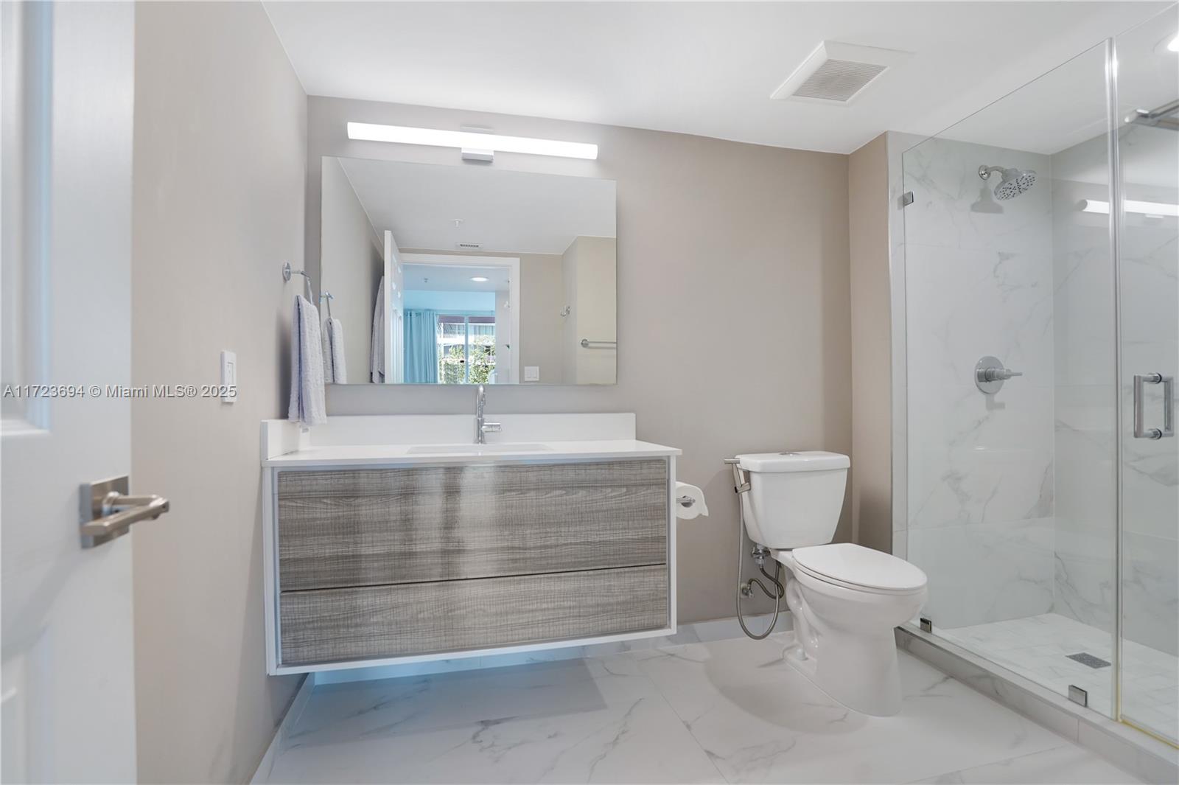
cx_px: 590
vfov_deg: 73.7
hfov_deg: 96.8
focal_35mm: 16
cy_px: 392
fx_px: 524
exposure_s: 1/200
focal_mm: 16
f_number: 5
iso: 1250
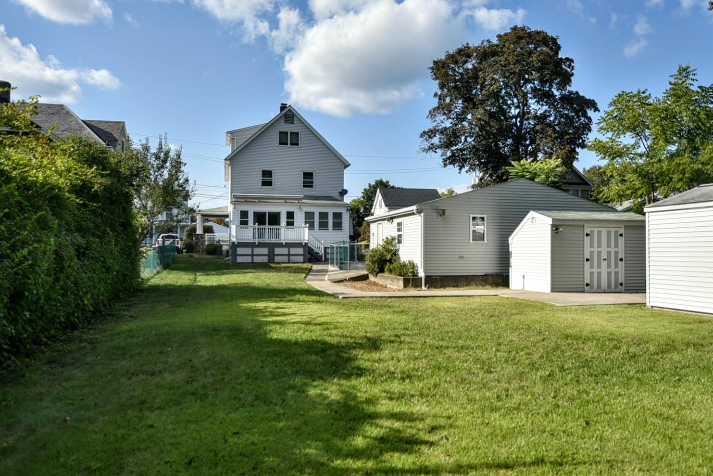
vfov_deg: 45.0
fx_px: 574
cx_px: 390
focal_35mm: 29
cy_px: 236
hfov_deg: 63.5
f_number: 2.8
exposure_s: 1/4000
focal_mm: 21
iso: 180
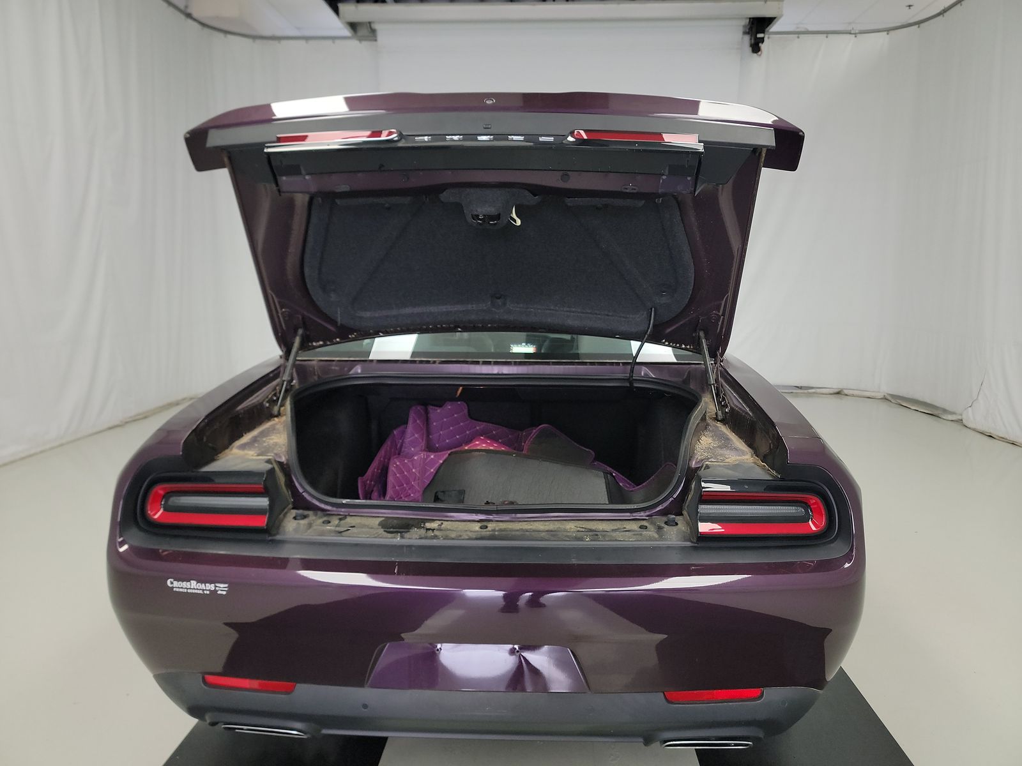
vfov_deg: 56.8
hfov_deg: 71.6
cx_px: 511
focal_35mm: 24
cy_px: 383
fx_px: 709
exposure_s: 1/59
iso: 317
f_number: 1.8
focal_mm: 6.7
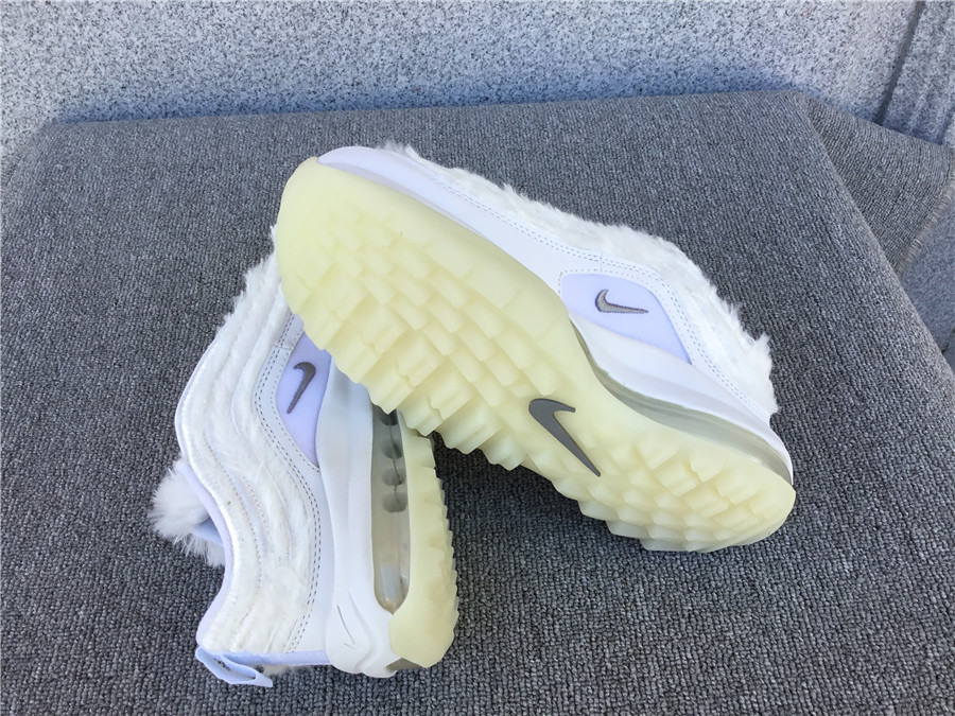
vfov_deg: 45.4
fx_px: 855
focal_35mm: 31
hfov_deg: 58.4
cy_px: 358
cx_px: 478
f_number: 2.4
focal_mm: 3.3
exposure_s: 1/168
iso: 25
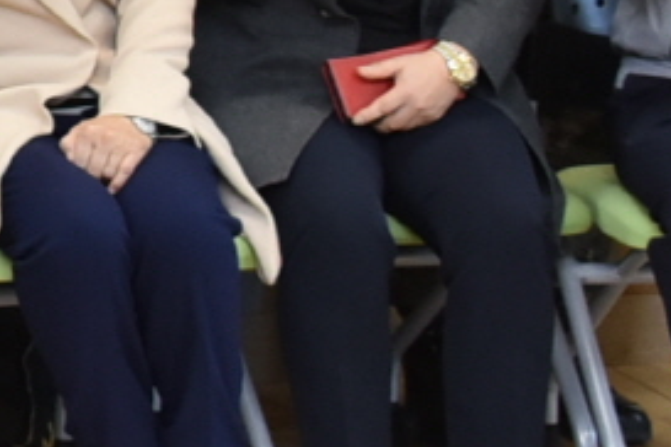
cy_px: -465
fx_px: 4305
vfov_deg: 5.8
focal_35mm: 231
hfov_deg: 8.0
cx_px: -1160
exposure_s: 1/125
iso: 800
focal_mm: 30
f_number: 4.5
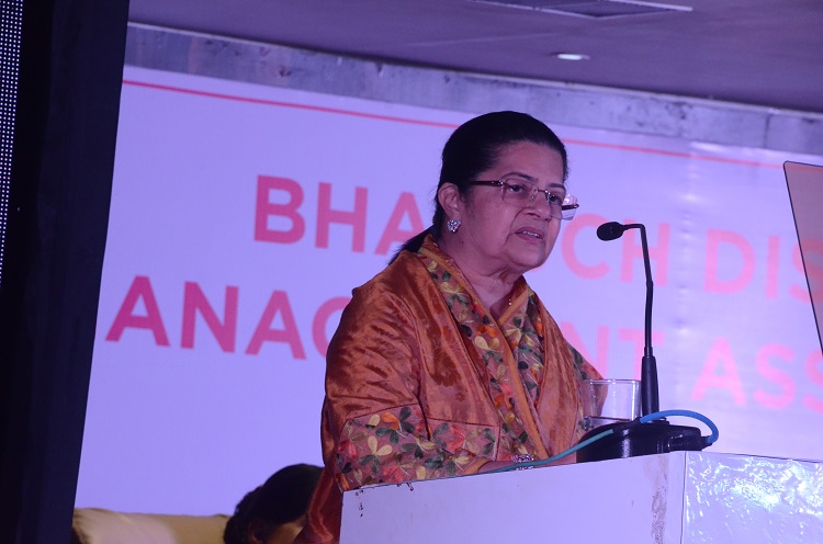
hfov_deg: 9.8
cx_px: 412
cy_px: 272
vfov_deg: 6.5
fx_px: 4789
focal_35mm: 210
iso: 2500
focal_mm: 140
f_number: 11
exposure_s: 1/125
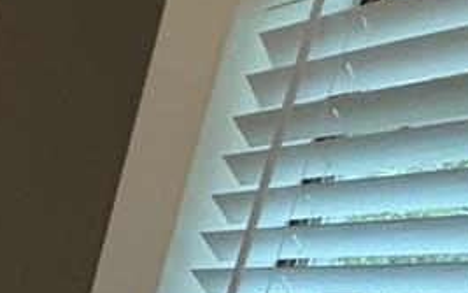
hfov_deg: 13.0
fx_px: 1135
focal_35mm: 89
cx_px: -798
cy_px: 721
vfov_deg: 11.8
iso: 125
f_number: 2.2
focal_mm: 2.22
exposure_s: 1/120
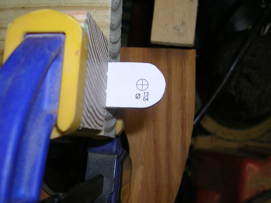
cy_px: 100
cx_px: 118
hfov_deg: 43.8
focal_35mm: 43
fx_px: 337
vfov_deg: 33.6
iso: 50
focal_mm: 5.8
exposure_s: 1/60.1
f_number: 2.8
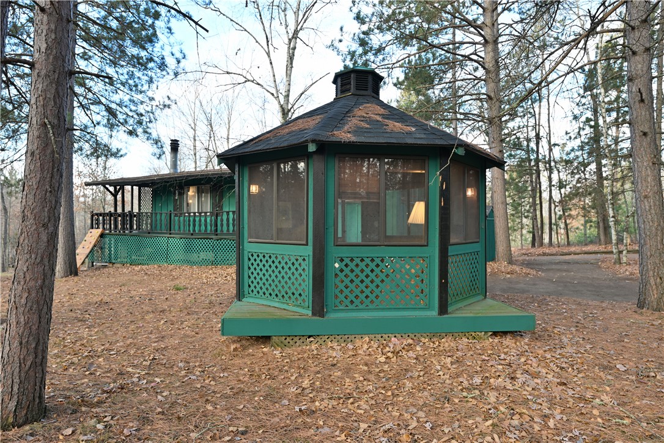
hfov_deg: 82.6
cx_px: 332
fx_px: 378
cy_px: 222
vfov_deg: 60.7
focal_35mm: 20
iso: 200
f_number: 5.6
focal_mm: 20.5
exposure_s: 1/50
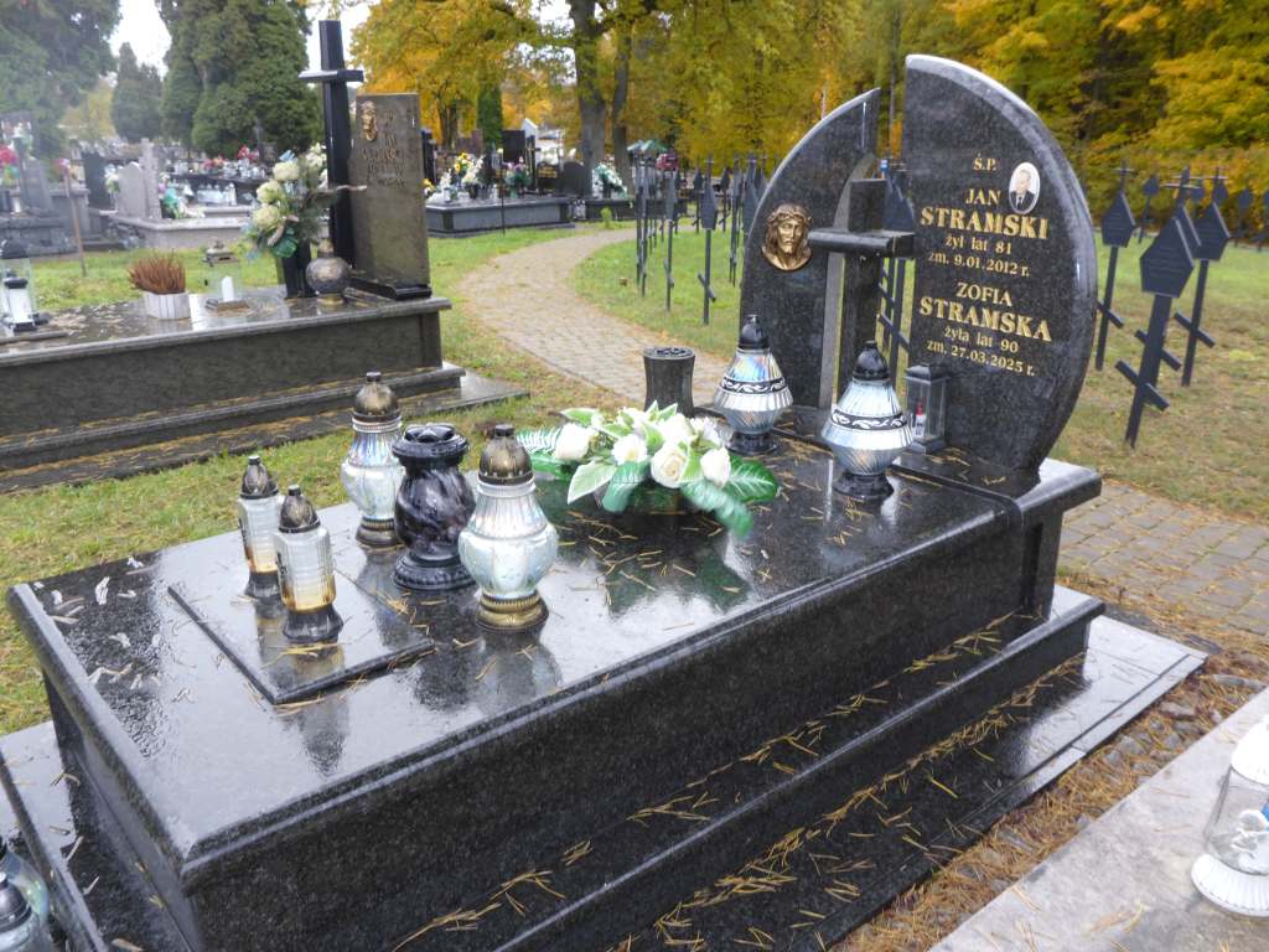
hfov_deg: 63.4
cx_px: 634
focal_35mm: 28
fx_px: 1026
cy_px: 476
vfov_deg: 49.7
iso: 80
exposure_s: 1/60
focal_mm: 4.9
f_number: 3.3
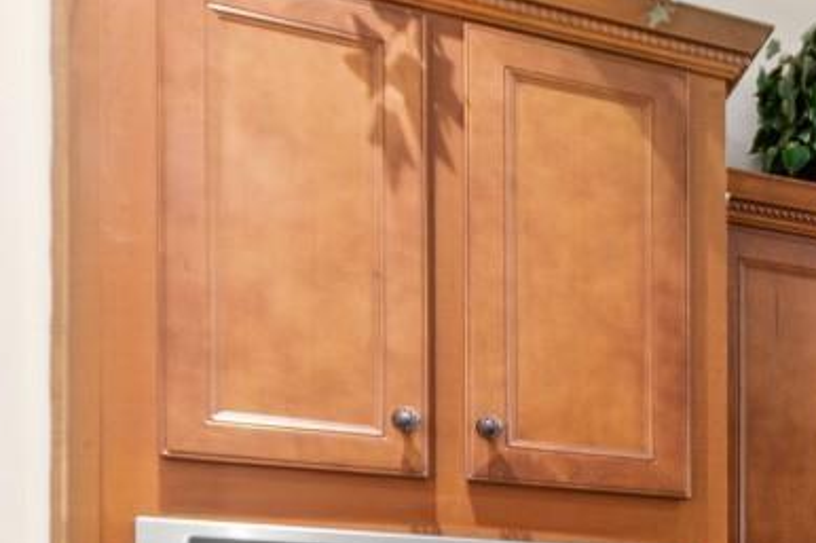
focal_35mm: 63
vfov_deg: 19.9
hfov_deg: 23.5
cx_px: 1304
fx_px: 1427
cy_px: 699
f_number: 4.5
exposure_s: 1/2
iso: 100
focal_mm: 10
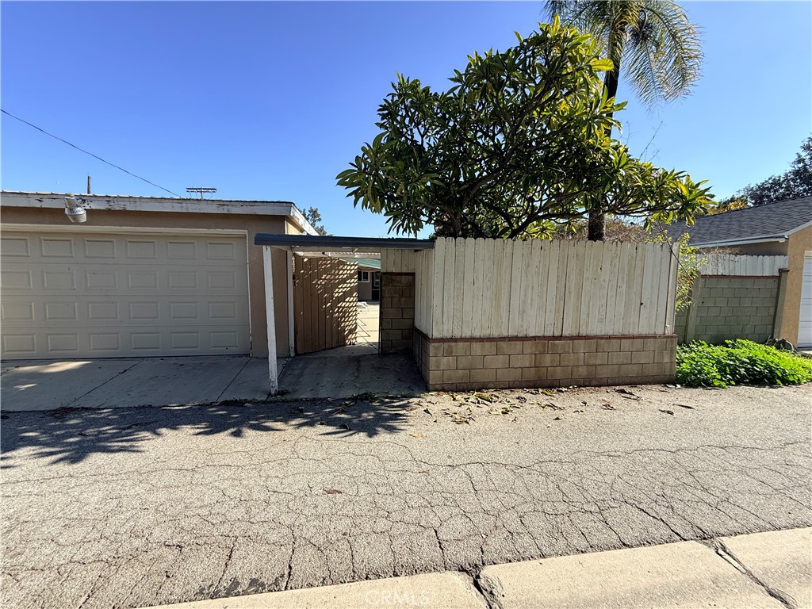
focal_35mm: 14
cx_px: 406
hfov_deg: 102.1
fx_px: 328
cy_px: 304
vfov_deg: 85.7
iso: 50
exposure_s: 1/820
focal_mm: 2.22
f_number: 2.2
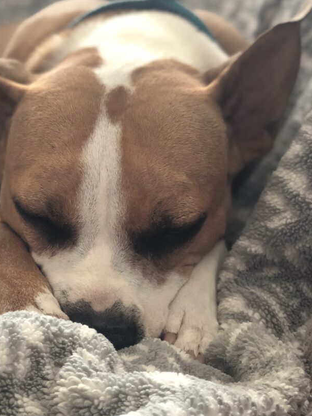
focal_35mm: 66
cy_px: 155
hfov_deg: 22.2
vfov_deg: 29.3
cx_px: 117
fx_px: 793
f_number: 2.4
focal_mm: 6
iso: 125
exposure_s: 1/24
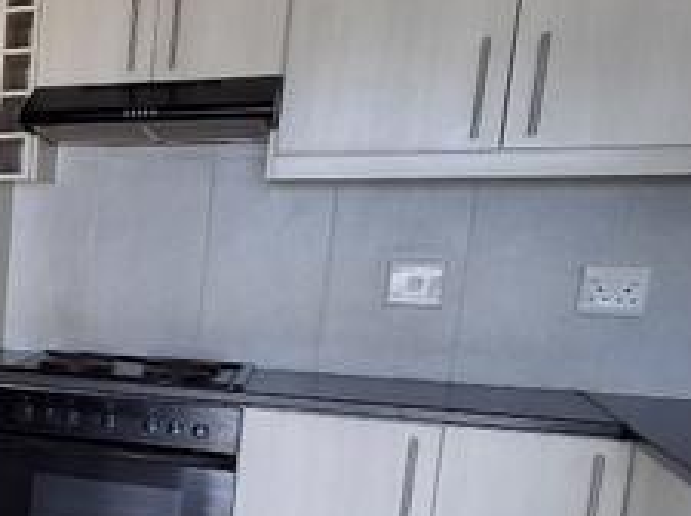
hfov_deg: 23.7
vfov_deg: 25.2
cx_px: -442
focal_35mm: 57
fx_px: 1136
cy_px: 396
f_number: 2.2
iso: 40
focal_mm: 1.64
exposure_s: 1/50
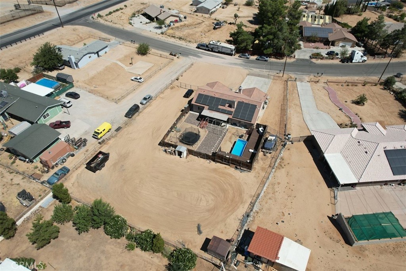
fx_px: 248
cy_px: 136
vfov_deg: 57.2
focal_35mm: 22
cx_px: 203
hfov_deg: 78.6
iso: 100
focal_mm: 8.38
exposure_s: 1/800
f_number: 2.8
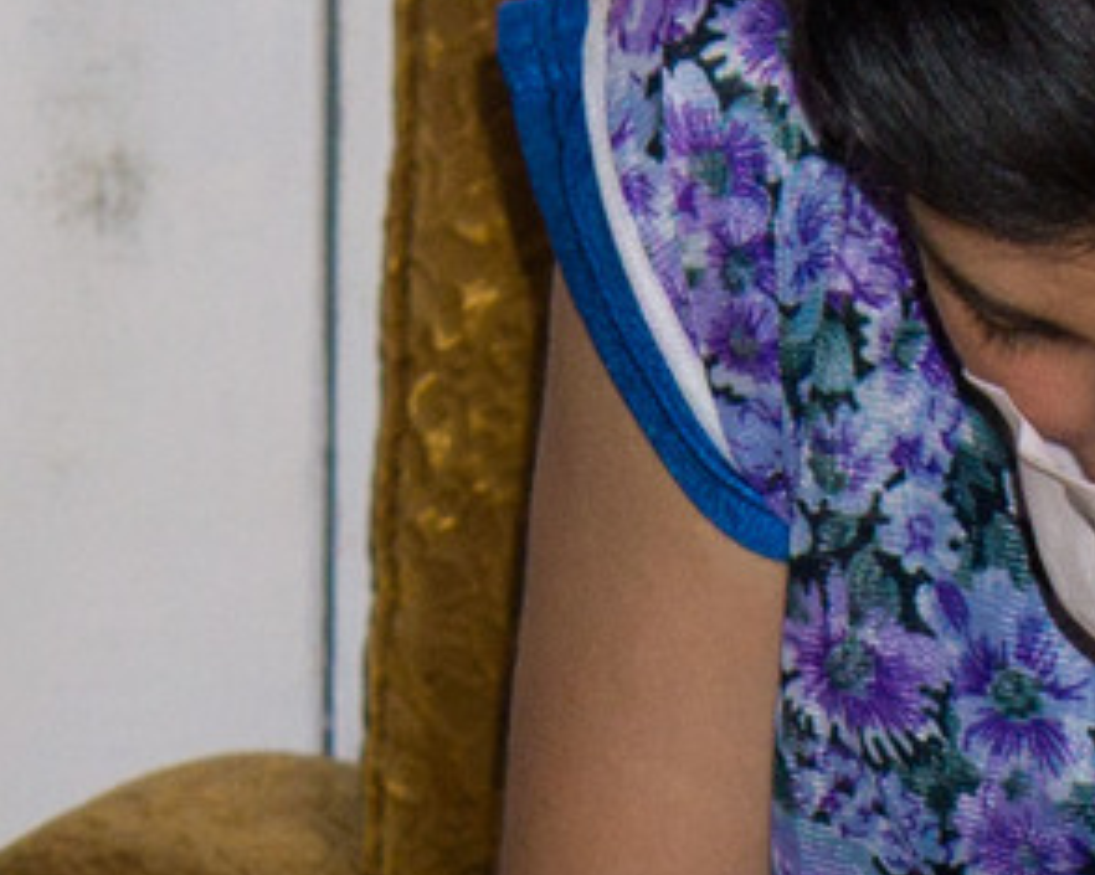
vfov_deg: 3.9
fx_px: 12667
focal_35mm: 391
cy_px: 1864
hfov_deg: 4.9
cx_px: 778
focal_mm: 33
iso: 400
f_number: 4.5
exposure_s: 1/160
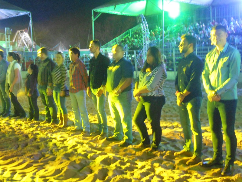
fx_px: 308
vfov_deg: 32.9
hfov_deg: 42.9
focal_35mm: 44
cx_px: 121
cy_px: 91
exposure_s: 1/1.6
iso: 400
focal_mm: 7.8
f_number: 4.5
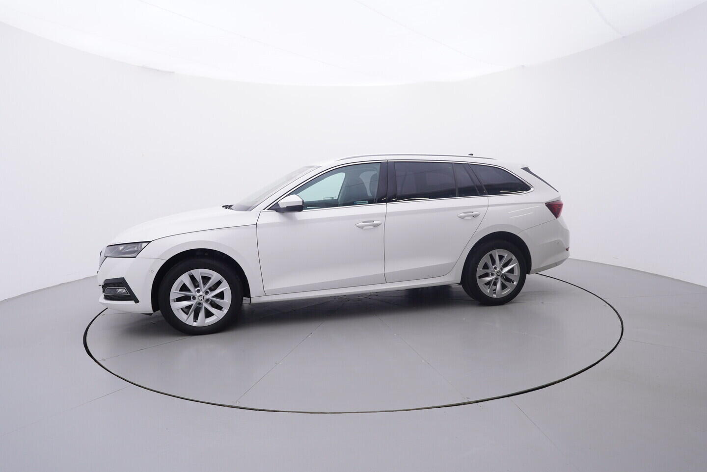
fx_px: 442
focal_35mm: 22
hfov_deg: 77.3
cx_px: 354
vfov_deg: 56.2
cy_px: 236
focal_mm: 15
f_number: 5
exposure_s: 1/80
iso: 200
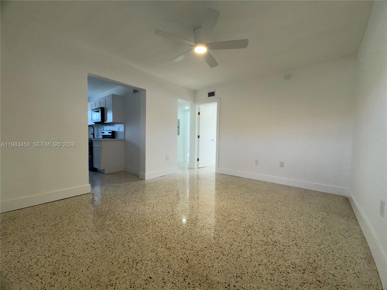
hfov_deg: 102.1
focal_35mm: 14
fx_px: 157
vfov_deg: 85.7
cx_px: 194
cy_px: 145
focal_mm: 2.22
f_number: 2.2
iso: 64
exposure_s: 1/120
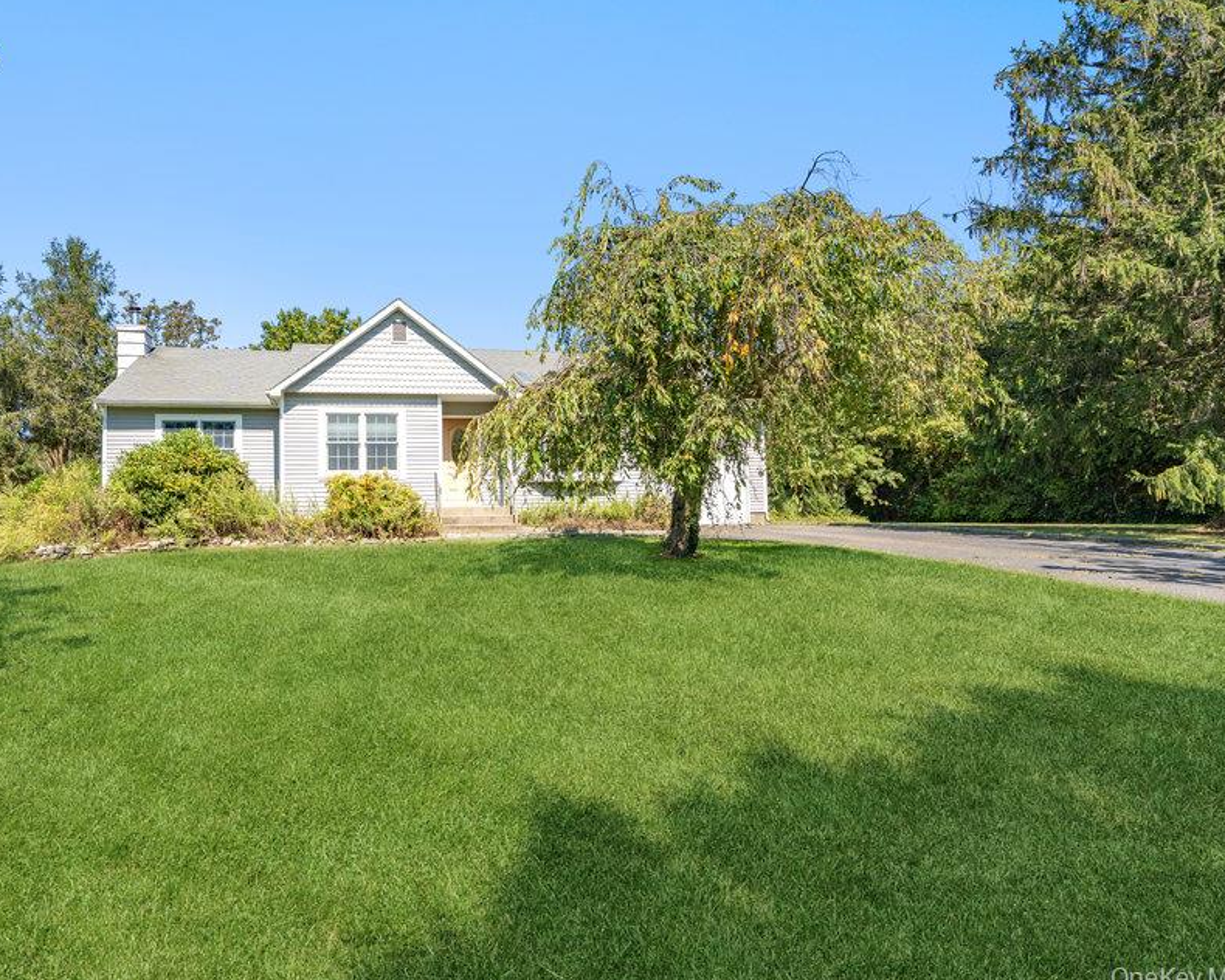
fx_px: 689
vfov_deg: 70.8
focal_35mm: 19
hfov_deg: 82.3
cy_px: 480
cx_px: 493
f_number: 8
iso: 125
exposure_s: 1/320
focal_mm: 16
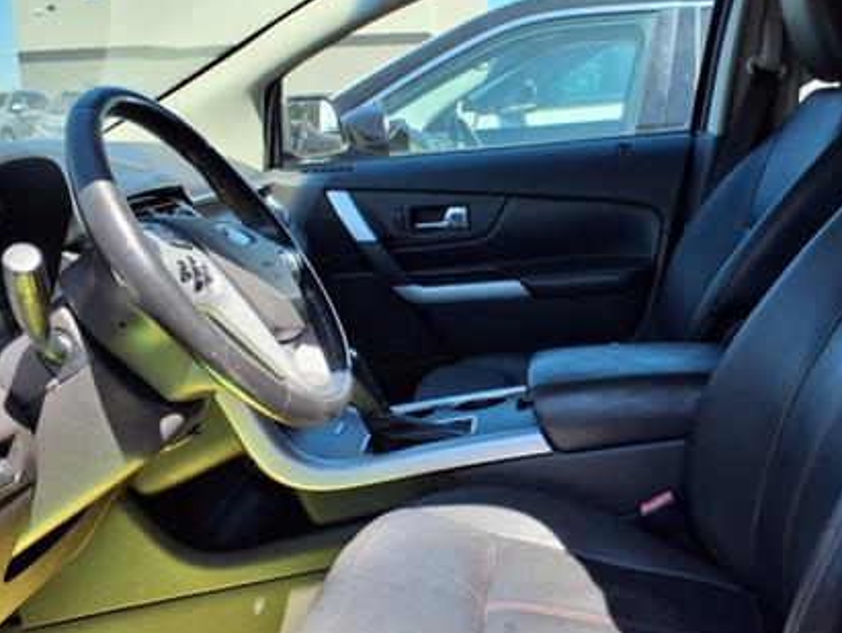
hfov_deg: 44.4
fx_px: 1023
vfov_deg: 34.4
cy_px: 287
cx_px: 520
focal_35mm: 42
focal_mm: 3.58
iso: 40
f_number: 1.9
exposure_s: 1/435
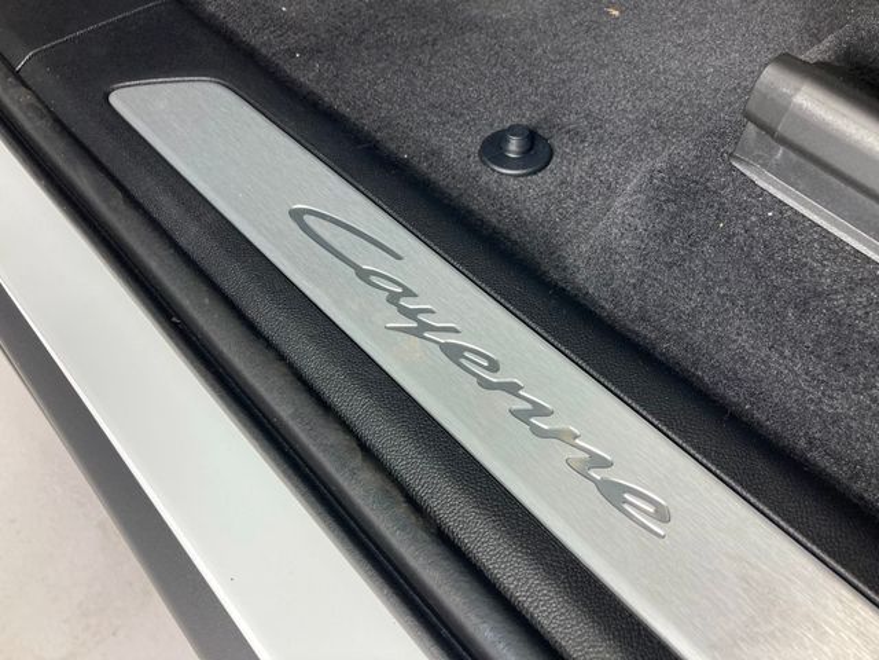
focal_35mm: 28
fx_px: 711
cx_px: 440
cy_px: 330
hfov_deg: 63.4
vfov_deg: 49.7
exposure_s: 1/120
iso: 64
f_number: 1.8
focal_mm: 3.99
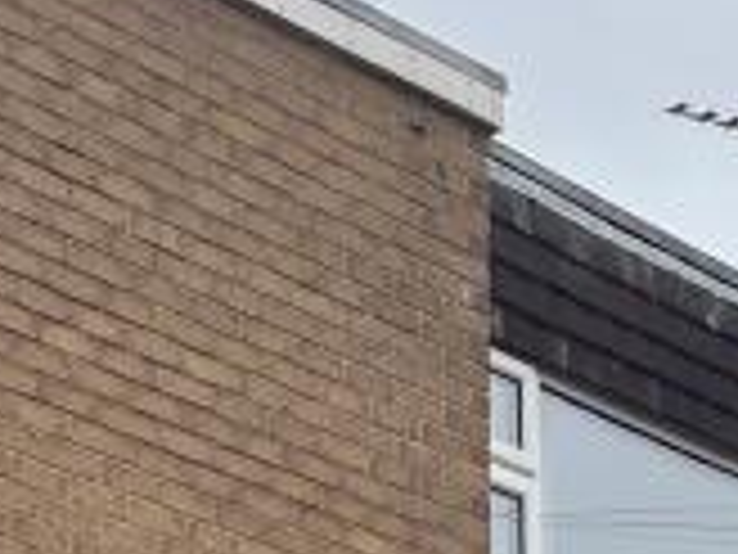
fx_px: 3454
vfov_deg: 8.6
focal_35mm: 162
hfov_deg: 11.9
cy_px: 1171
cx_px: -216
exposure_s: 1/756
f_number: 1.6
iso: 50
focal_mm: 5.1
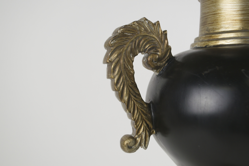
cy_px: 83
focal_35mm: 52
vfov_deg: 25.7
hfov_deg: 37.9
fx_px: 363
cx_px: 124
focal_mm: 35
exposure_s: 1/60
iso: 400
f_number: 5
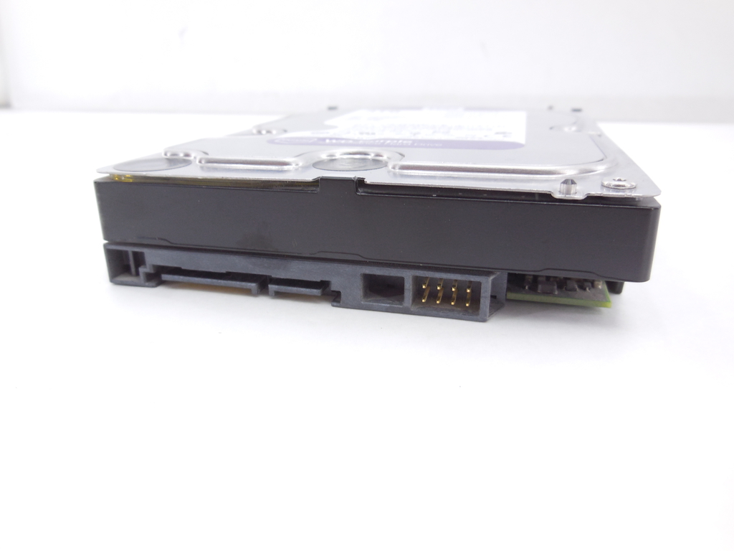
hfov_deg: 69.4
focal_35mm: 25
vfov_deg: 54.9
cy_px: 276
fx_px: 530
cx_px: 367
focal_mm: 4.5
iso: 125
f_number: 3.1
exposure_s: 1/60
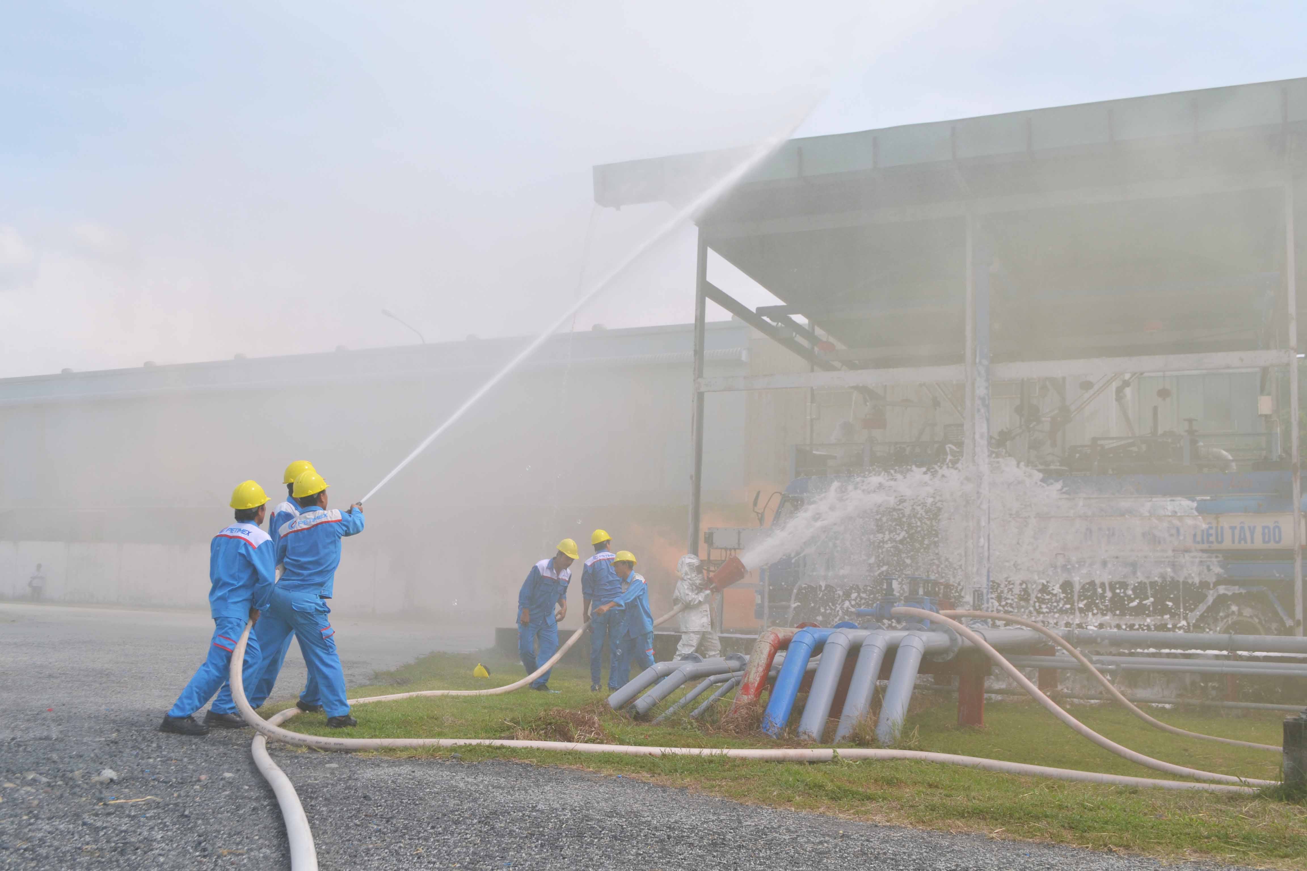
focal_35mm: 33
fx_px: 1198
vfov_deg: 40.0
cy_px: 436
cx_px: 654
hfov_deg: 57.2
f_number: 8
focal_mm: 22
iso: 100
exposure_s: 1/250
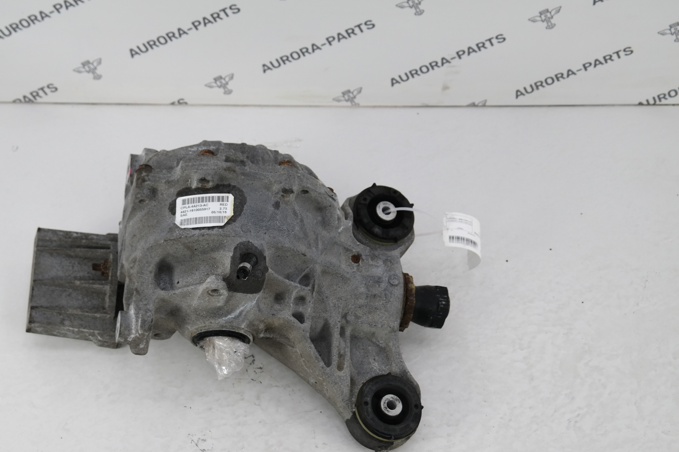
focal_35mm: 70
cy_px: 282
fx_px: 1320
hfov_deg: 28.8
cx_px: 260
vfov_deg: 19.4
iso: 200
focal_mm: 33
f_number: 4.5
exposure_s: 1/100
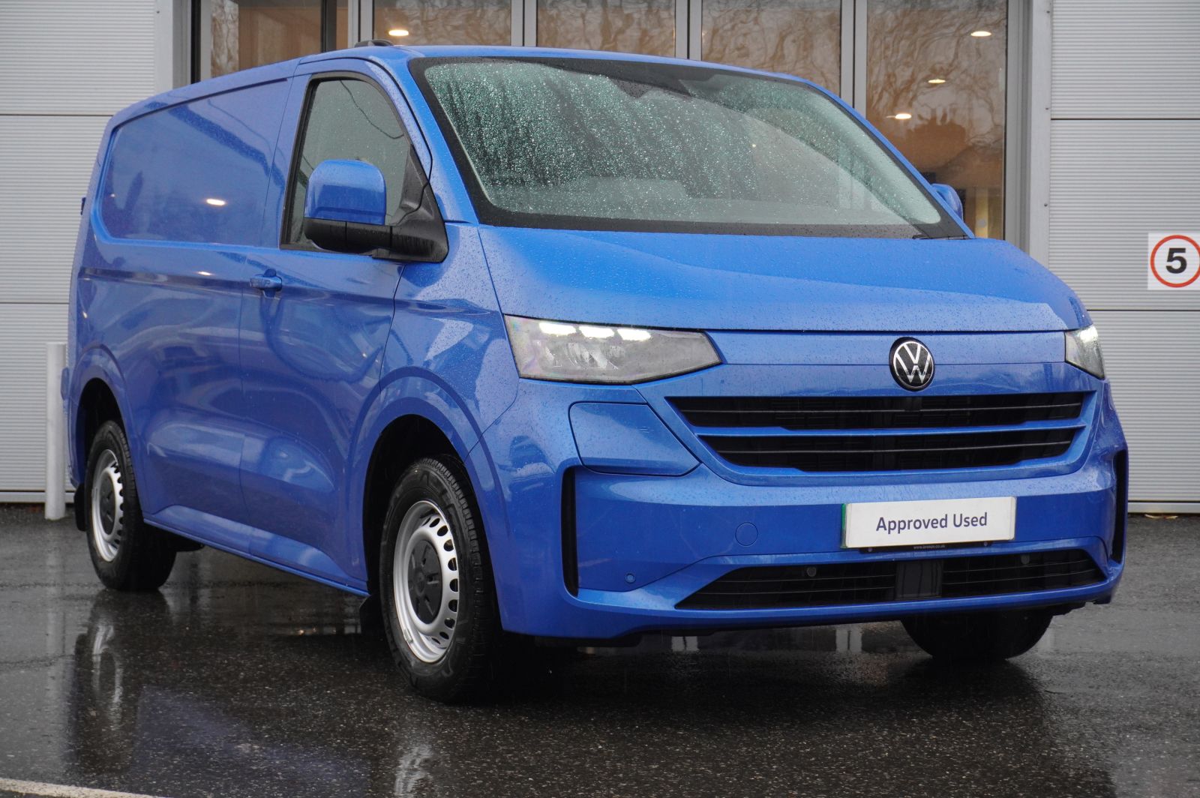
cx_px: 600
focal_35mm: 66
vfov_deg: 20.6
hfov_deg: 30.5
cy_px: 399
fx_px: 2198
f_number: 5.6
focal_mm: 44
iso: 1250
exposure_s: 1/200
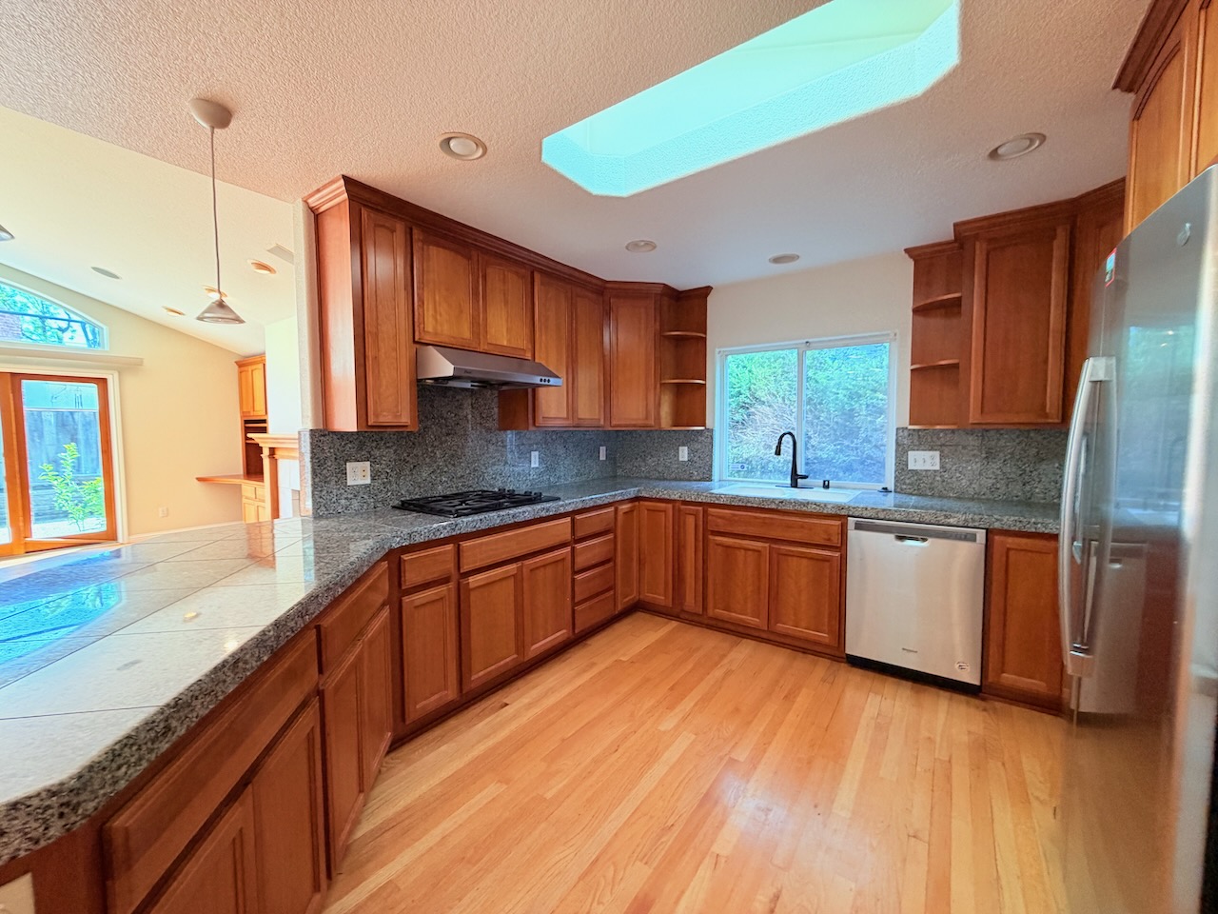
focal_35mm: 14
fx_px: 493
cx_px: 609
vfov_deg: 85.7
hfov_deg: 102.1
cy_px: 457
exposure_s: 1/60
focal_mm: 2.22
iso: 160
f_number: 2.2
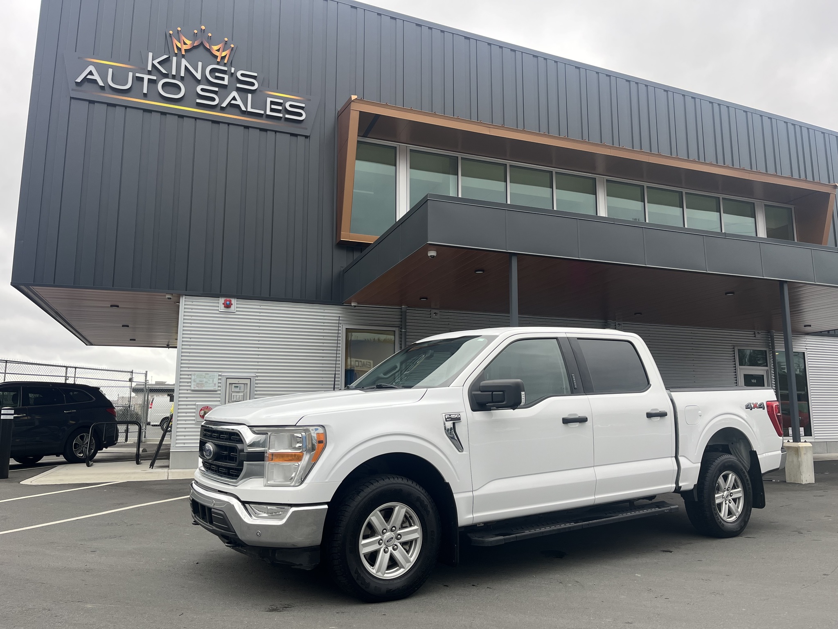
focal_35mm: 26
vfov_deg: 53.1
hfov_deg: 67.3
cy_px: 314
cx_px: 419
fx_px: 629
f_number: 1.6
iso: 50
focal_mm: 5.1
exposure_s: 1/350
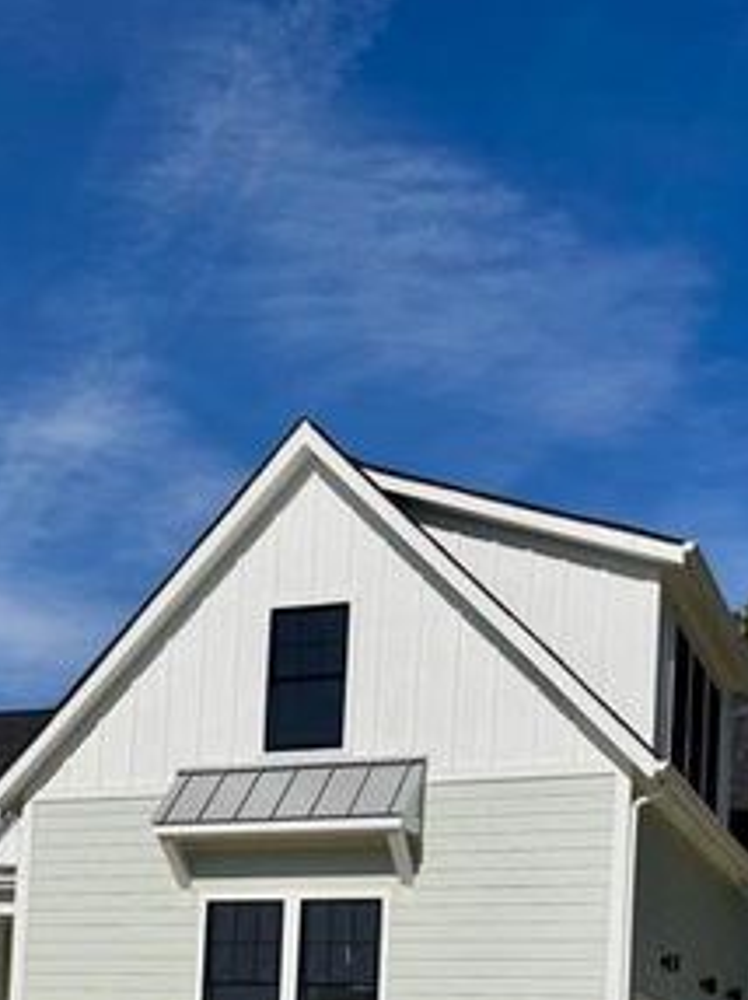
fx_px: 1616
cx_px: 231
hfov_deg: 25.9
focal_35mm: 56
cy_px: 988
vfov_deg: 31.9
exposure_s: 1/12346
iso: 64
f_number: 1.78
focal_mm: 6.76
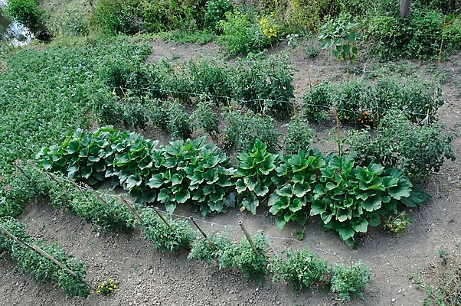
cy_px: 153
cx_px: 230
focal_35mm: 27
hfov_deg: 67.4
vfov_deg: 47.8
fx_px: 345
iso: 200
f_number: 6.3
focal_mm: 18
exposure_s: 1/125
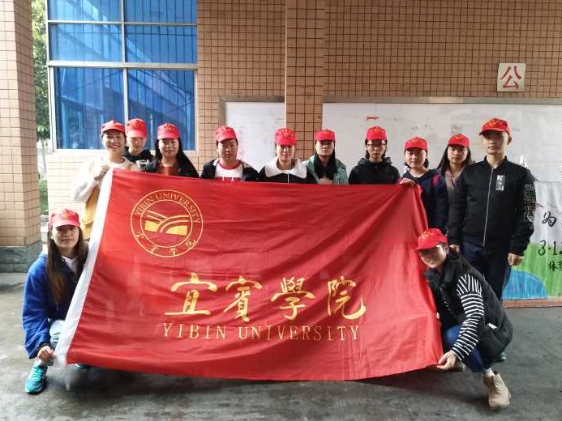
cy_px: 203
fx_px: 438
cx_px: 275
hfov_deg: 65.3
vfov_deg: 51.4
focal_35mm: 27
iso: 400
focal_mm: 3.88
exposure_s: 1/33.3
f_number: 2
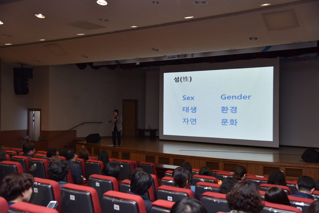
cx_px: 160
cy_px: 106
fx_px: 337
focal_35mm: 38
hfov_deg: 50.7
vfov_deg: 35.1
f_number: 4
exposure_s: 1/125
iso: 800
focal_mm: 38
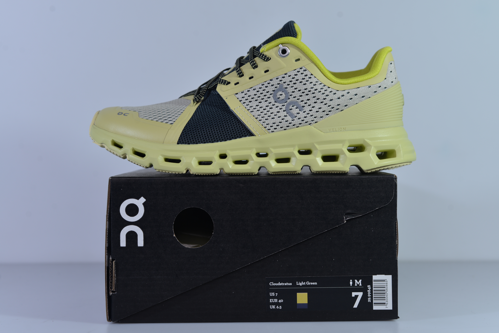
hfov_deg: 39.6
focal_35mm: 50
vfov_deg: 27.0
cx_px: 250
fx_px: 693
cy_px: 166
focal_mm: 50
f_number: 5.6
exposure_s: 1/320
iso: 100
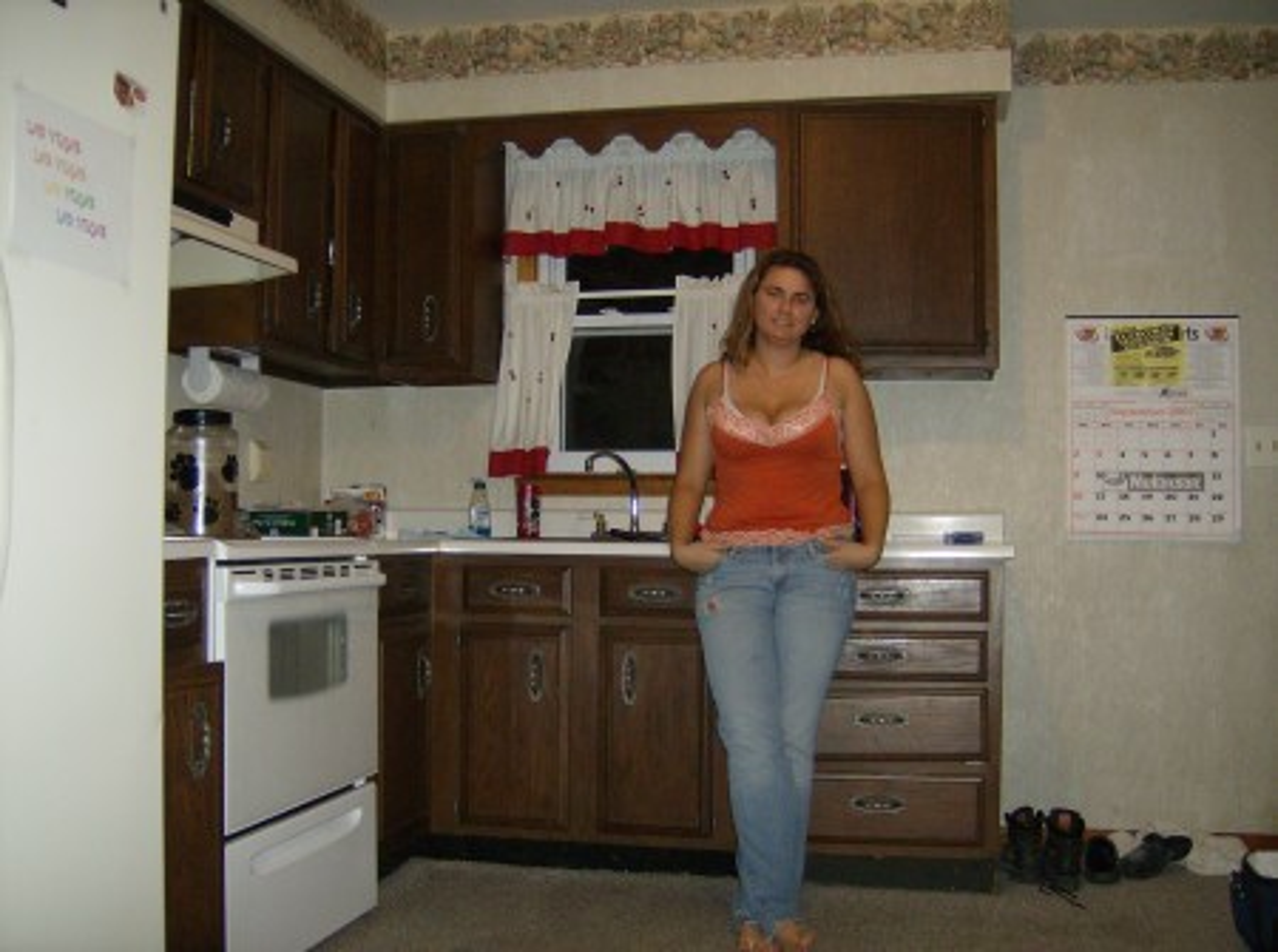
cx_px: 639
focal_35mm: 36
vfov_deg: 39.5
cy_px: 476
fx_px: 1326
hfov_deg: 51.5
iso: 200
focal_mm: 6
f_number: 2.8
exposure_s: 1/60
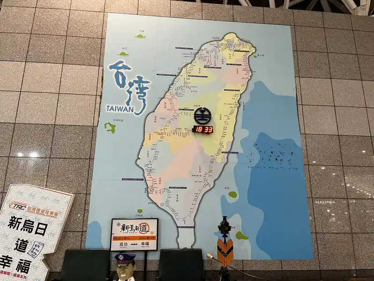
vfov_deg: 53.1
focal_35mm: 26
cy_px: 140
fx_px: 281
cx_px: 187
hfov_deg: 67.3
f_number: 1.6
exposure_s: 1/60
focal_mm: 5.1
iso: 250
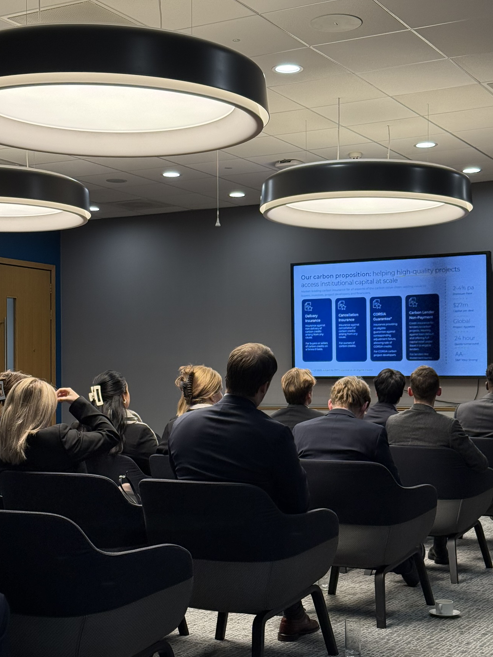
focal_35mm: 57
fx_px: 1083
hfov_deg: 25.6
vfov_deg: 33.7
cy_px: 368
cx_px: 266
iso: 160
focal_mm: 6.76
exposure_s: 1/180
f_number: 1.78
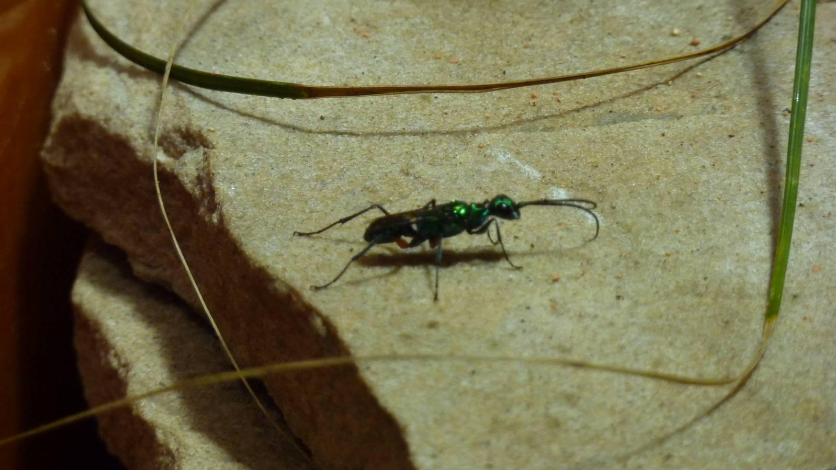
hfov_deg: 8.2
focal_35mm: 264
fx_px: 5852
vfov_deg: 4.6
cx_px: 418
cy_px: 197
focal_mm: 39.7
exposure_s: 1/100
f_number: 4.7
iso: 320
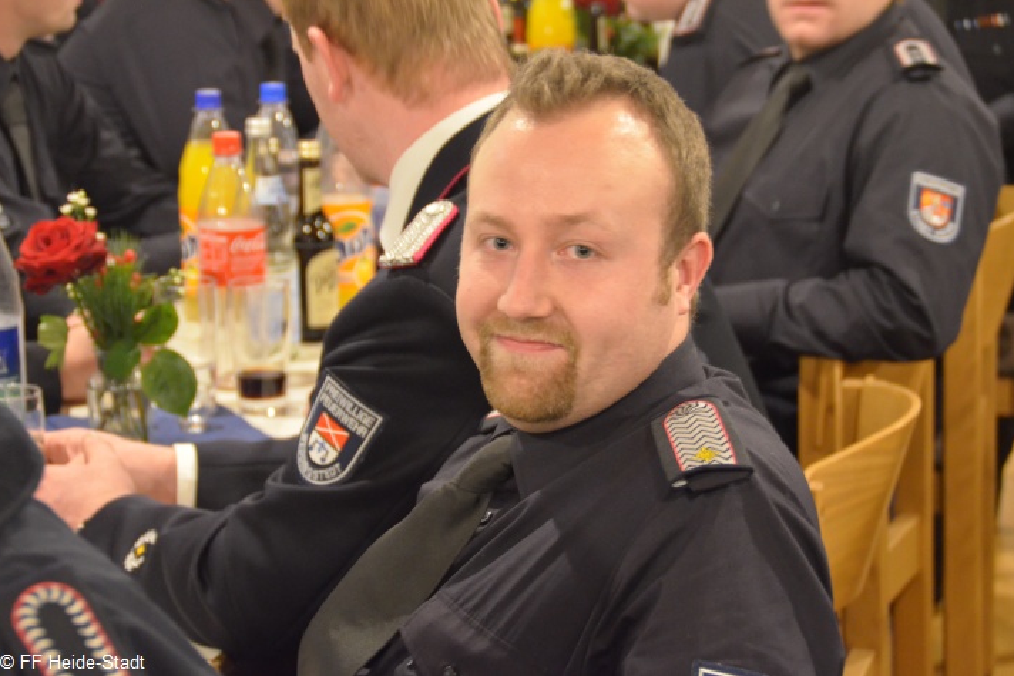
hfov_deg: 18.0
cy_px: 338
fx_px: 3197
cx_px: 508
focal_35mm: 114
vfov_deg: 12.1
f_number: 5.6
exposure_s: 1/10
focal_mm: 75
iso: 3200
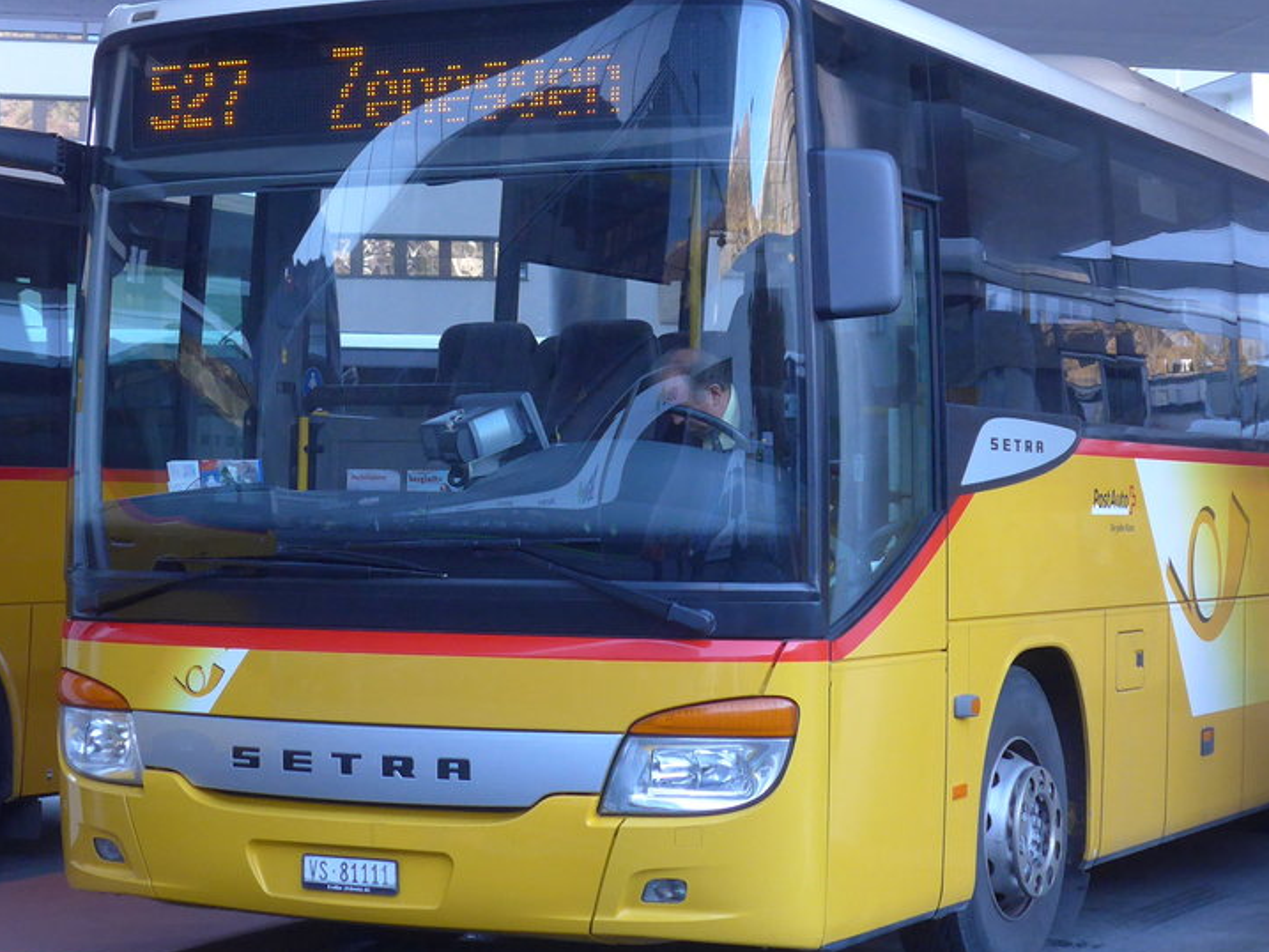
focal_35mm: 82
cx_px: 591
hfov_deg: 23.8
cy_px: 315
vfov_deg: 17.9
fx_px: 3007
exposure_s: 1/125
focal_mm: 10.1
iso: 400
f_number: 3.2
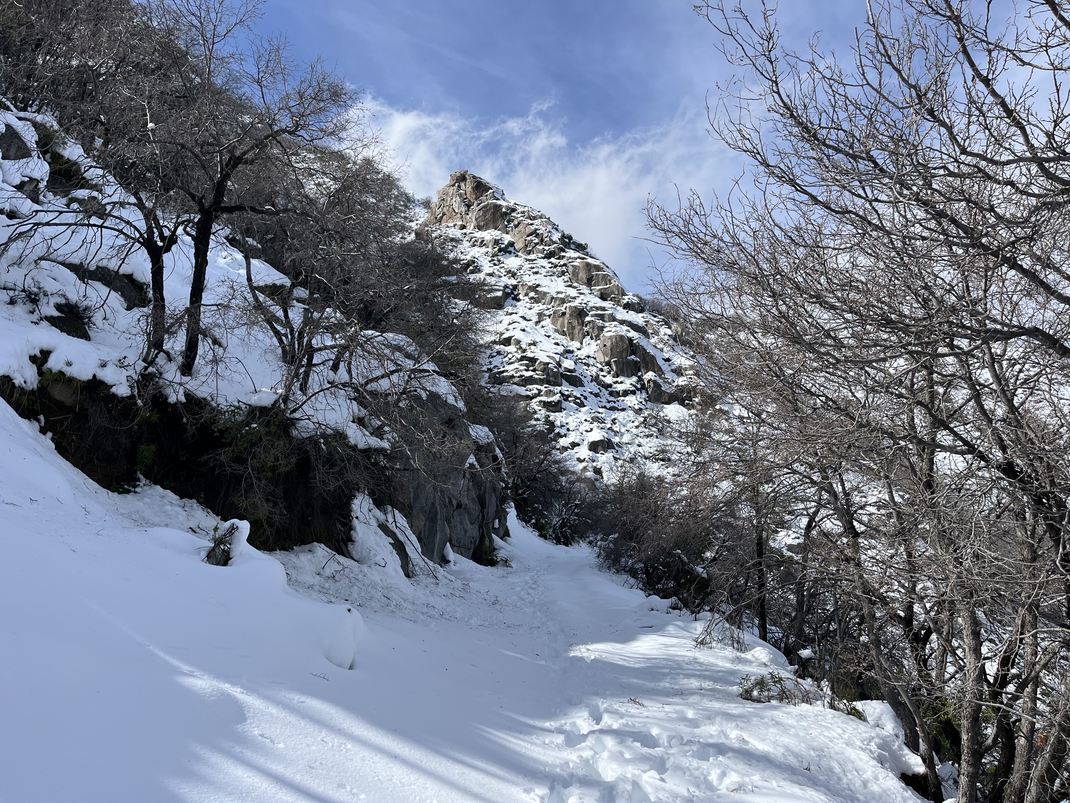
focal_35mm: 26
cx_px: 535
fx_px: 804
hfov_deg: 67.3
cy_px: 402
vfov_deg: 53.1
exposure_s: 1/4310
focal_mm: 5.1
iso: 50
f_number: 1.6
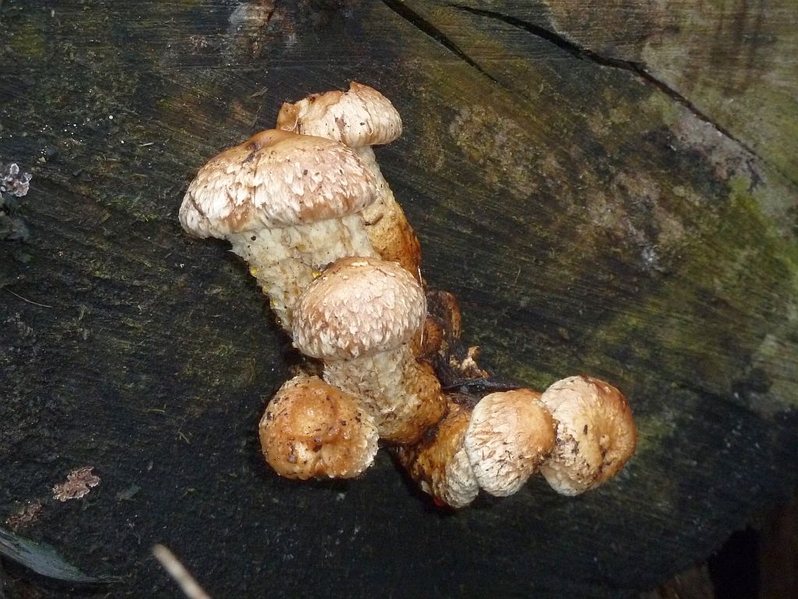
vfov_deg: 20.4
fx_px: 1660
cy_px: 300
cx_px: 399
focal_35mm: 72
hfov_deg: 27.0
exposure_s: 1/40
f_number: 4.1
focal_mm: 11.9
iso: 400
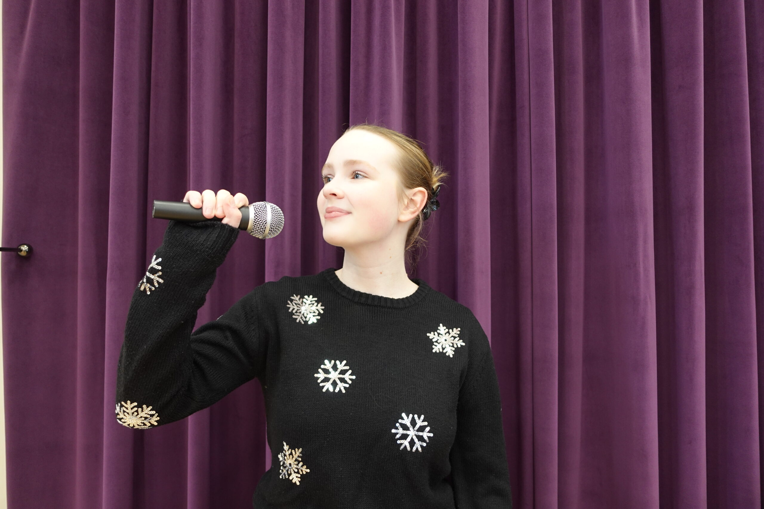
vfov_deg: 53.1
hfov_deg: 73.7
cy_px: 254
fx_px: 509
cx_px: 382
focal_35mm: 24
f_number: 1.8
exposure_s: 1/30
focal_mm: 9.4
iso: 250
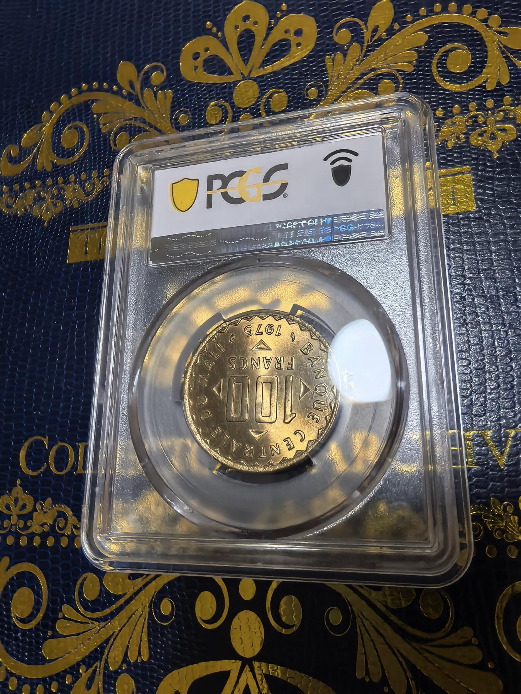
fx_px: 482
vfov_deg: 71.6
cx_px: 260
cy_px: 347
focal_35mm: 24
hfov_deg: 56.8
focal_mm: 1.68
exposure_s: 1/50
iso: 160
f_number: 2.2
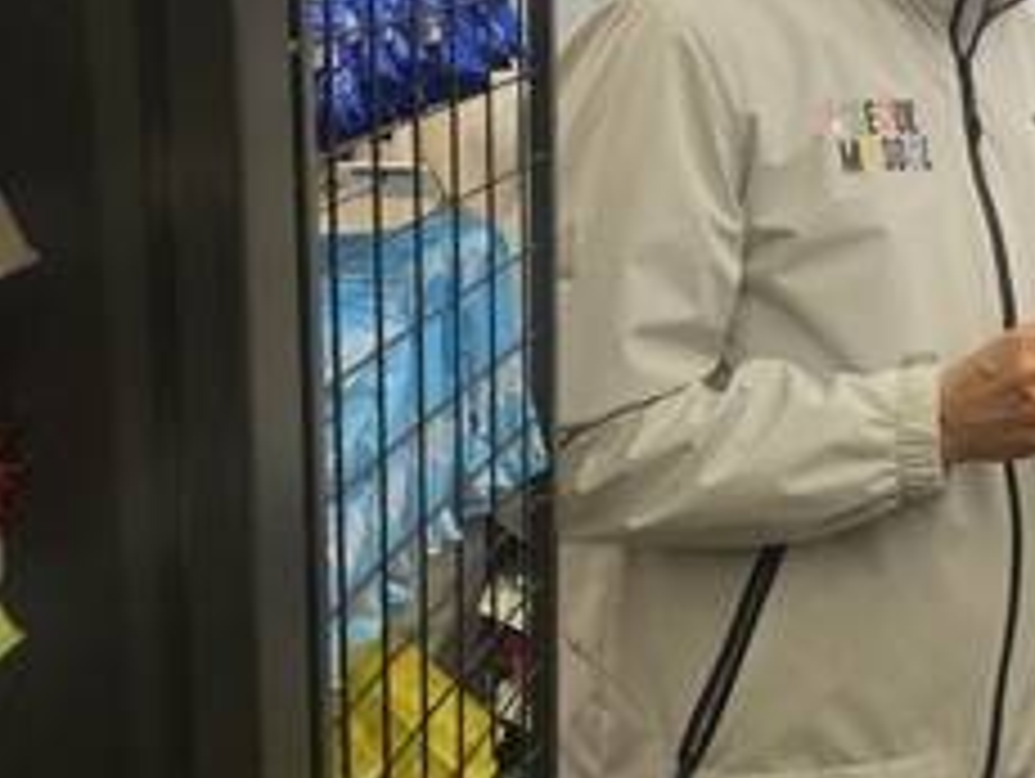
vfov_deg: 22.4
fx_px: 1916
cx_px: 1364
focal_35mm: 64
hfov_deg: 25.7
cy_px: 63
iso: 32
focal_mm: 5.4
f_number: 1.8
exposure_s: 1/90.1
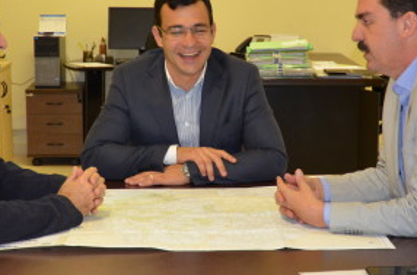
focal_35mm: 92
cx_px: 192
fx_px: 1061
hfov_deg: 22.2
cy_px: 136
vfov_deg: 14.8
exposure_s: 1/60
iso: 1100
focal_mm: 35
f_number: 4.5
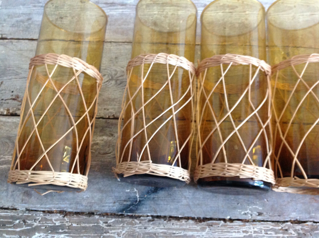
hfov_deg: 52.7
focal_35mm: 35
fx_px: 322
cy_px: 119
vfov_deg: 40.6
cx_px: 160
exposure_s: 1/15
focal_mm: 4.28
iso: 320
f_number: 2.4
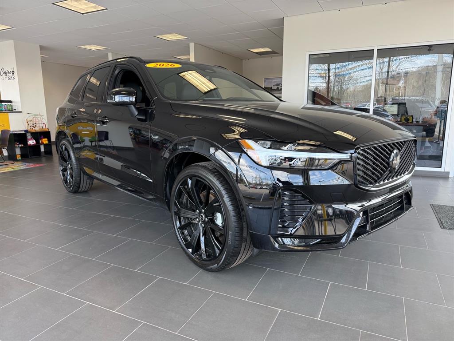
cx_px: 227
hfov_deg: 71.6
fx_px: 315
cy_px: 170
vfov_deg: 56.8
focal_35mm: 24
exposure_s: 1/234
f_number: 1.78
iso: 160
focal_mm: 6.76
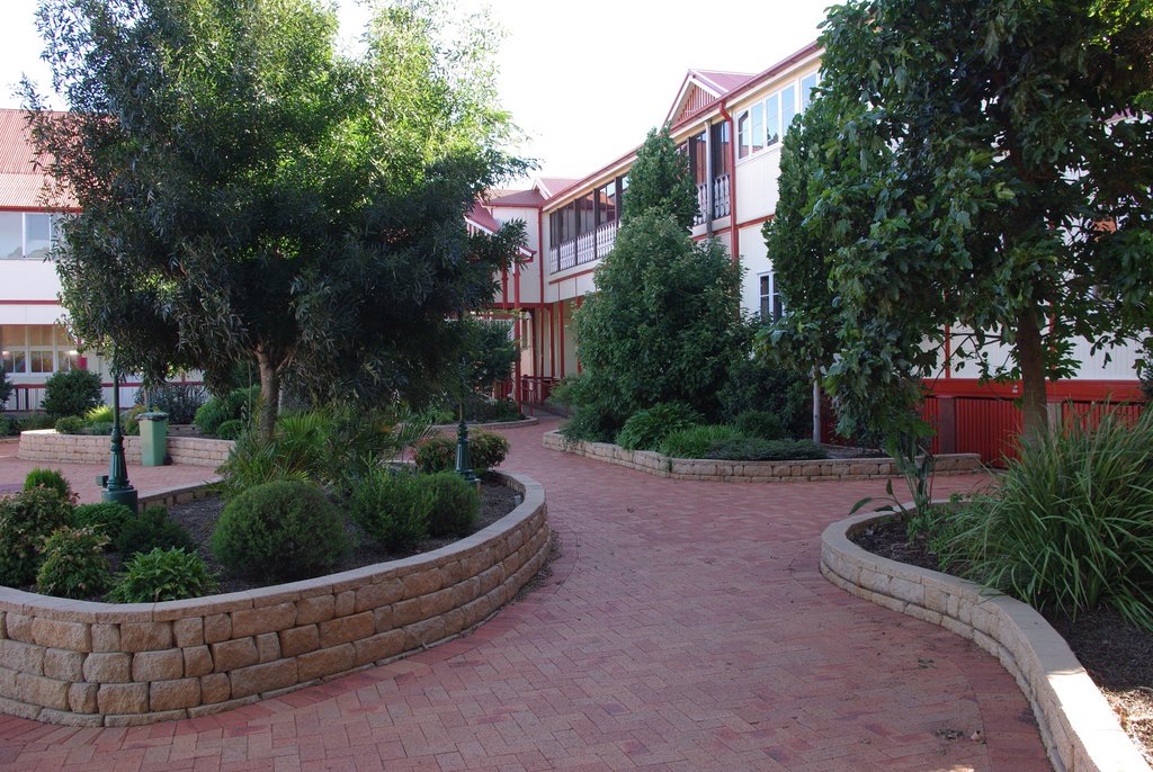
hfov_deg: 60.2
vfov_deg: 42.5
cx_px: 576
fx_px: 994
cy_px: 386
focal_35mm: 31
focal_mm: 21.25
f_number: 8
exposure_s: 1/50
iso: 250
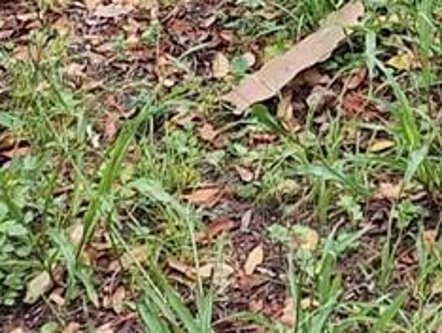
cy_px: -711
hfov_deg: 11.8
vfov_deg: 8.0
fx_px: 2007
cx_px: 737
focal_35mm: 157
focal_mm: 5.54
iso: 40
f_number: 1.8
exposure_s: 1/734
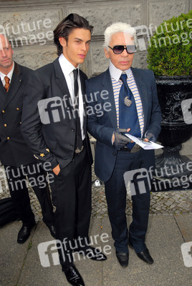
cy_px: 143
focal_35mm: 30
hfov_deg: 43.7
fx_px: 239
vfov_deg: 61.9
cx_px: 96
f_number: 6.3
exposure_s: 1/400
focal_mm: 20
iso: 250
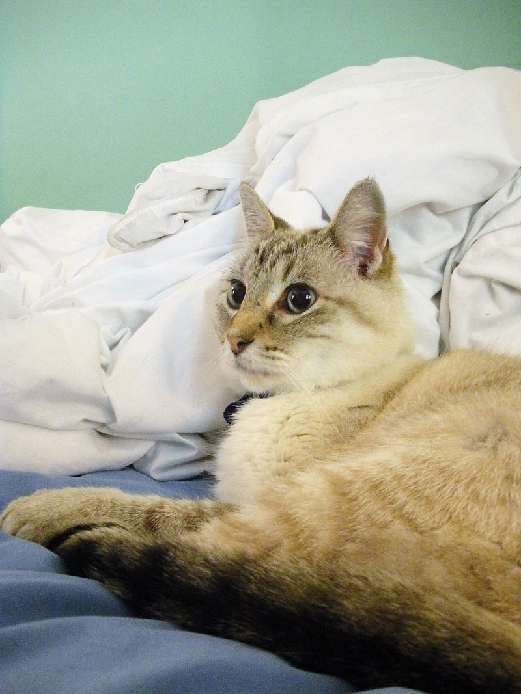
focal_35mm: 36
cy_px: 347
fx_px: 723
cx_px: 260
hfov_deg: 39.6
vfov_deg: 51.4
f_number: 3.5
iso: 400
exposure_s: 1/8.9
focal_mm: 6.3
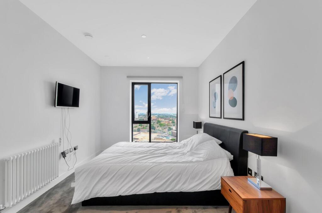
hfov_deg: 100.5
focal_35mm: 15
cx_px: 161
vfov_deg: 77.1
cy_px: 106
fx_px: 134
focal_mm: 10
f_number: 16
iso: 320
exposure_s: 1/4
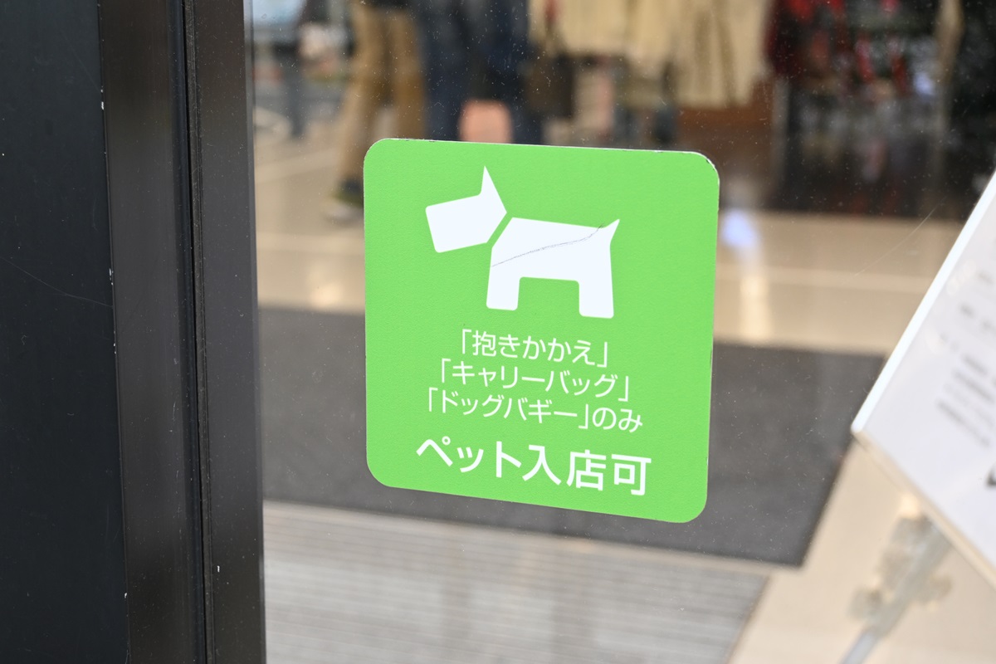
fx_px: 1452
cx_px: 498
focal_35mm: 52
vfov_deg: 25.8
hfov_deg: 37.9
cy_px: 332
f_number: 5.3
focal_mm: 35
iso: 400
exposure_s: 1/80
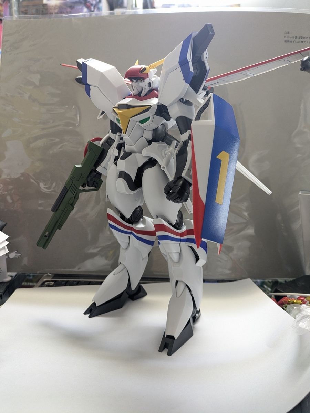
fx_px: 299
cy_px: 206
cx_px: 155
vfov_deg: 69.4
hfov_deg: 54.9
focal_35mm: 25
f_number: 1.89
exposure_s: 1/40
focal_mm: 5.43
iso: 249
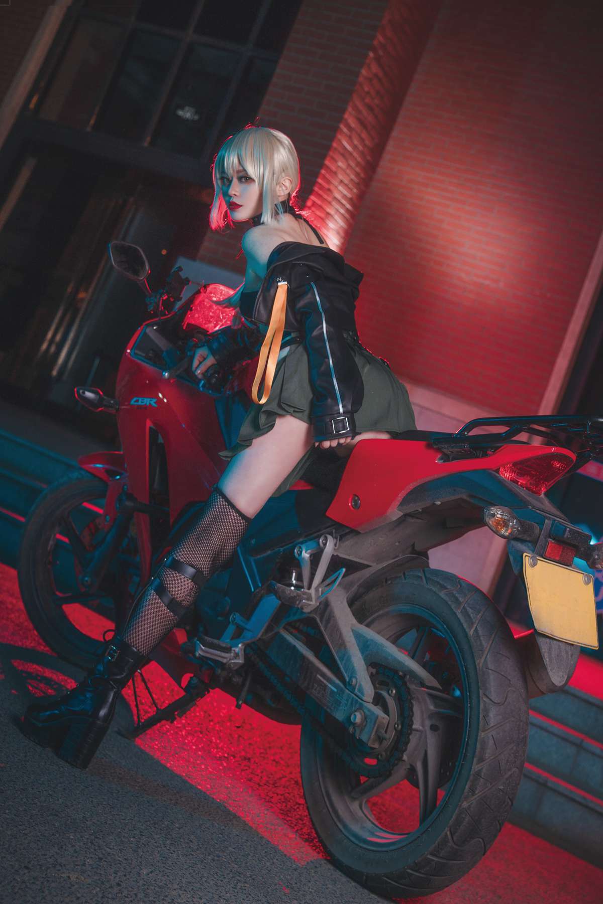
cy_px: 452
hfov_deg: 27.0
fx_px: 1256
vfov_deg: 39.6
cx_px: 302
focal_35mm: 50
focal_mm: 50
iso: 400
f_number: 4.5
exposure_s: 1/100
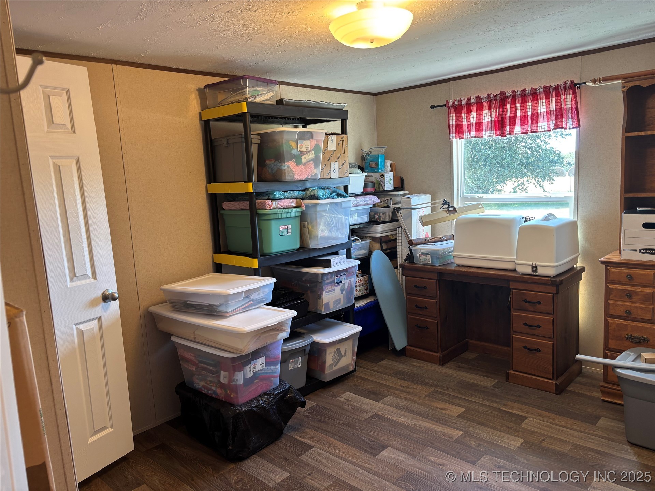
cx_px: 328
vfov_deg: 53.1
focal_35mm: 26
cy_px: 246
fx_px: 492
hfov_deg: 67.3
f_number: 1.6
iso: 80
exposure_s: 1/60
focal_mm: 5.96
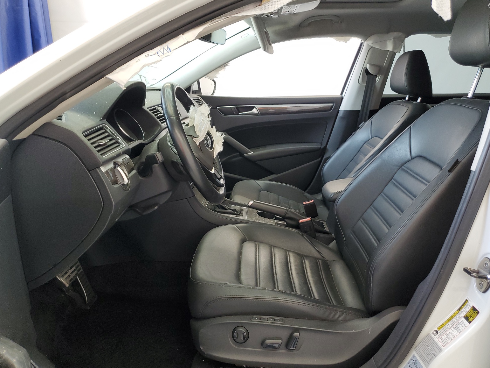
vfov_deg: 51.4
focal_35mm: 27
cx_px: 245
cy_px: 188
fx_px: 382
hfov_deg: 65.3
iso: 71
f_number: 1.5
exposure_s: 1/60.2
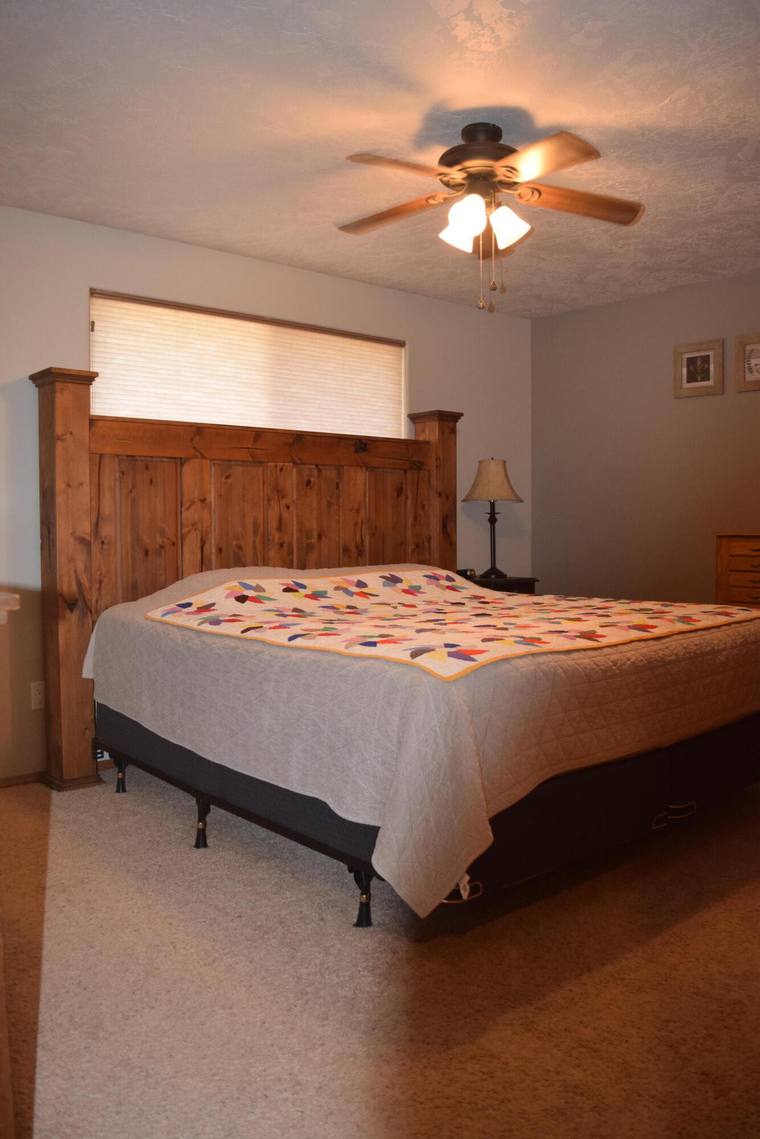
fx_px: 855
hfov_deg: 47.9
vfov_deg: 67.4
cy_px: 570
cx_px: 380
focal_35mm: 27
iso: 800
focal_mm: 18
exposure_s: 1/80
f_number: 4.5
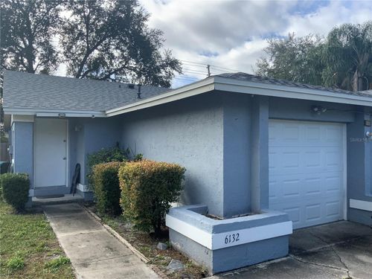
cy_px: 140
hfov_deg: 61.7
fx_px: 312
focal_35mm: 29
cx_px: 186
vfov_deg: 48.2
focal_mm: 3
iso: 16
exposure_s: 1/912
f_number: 1.8
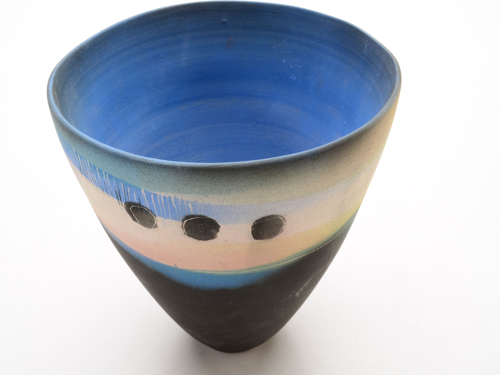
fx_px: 578
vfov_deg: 36.0
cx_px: 226
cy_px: 184
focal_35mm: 40
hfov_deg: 46.7
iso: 100
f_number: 18
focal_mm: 24
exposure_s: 1/160
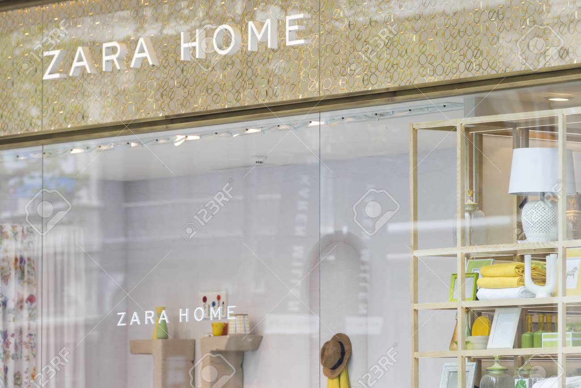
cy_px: 194
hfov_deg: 10.3
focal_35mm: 200
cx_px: 290
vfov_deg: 6.9
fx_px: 3228
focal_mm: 200
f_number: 5.6
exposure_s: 1/250
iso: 200
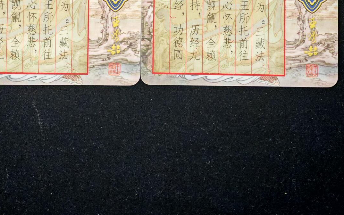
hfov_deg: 16.3
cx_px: 137
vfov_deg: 10.1
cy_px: -58
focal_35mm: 128
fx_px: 1200
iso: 400
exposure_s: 1/25
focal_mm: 8.67
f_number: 2.4
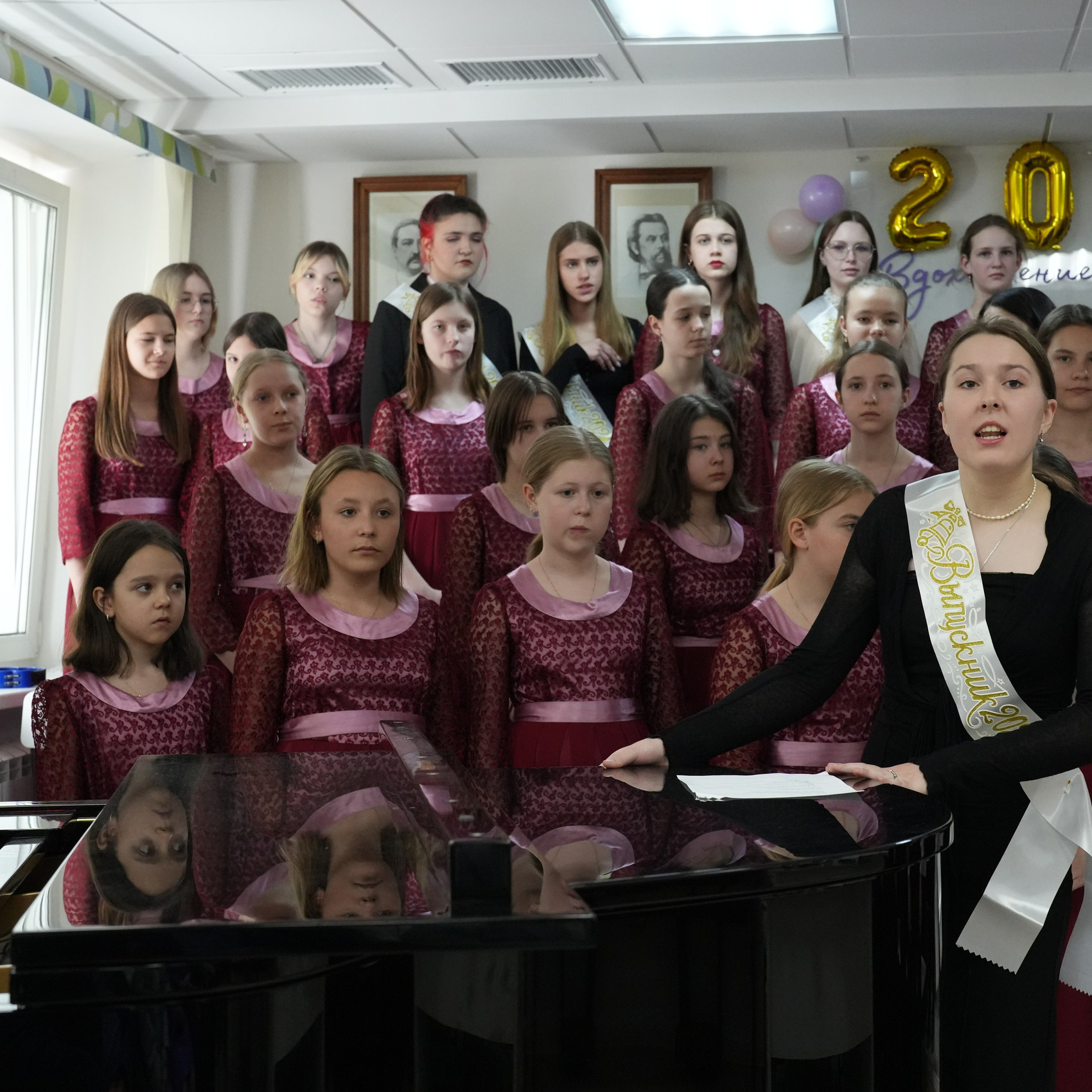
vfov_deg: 26.9
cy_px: 547
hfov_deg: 26.8
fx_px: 2284
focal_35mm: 64
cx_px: 651
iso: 6400
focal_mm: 50
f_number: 6.3
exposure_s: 1/320
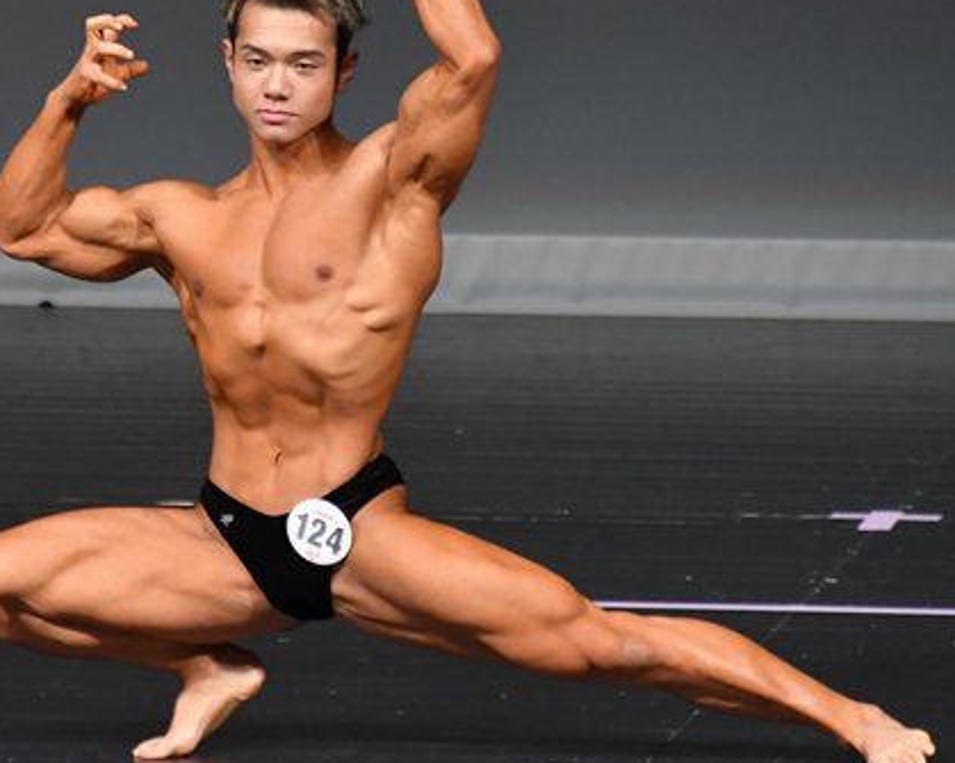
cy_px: 305
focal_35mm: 781
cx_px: 293
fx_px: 22069
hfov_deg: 2.5
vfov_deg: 2.0
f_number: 5.6
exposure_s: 1/400
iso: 4000
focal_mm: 300
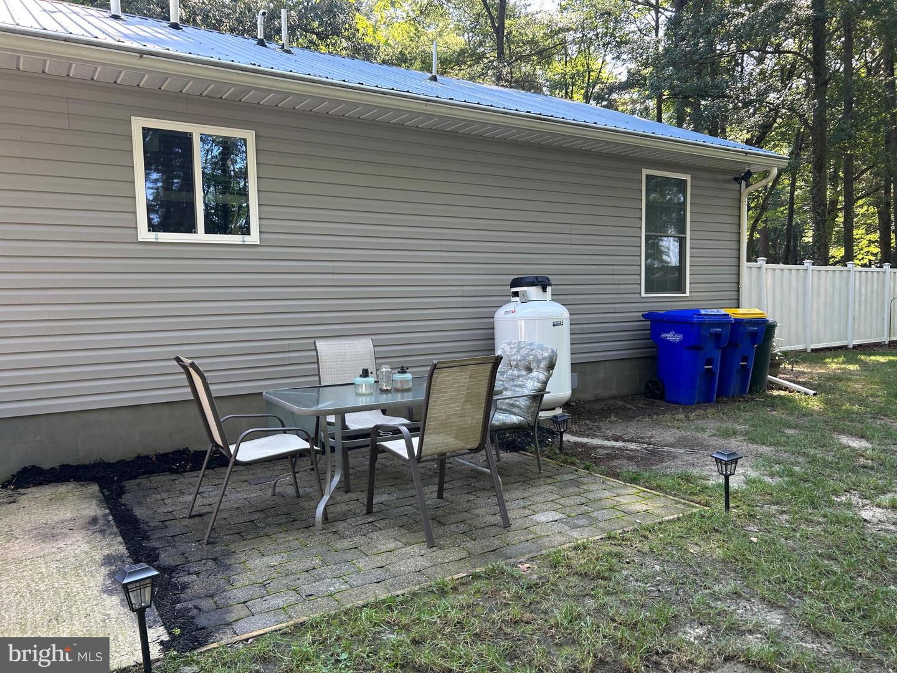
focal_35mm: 26
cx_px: 448
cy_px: 336
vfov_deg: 53.1
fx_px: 674
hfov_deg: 67.3
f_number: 1.5
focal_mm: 5.7
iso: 32
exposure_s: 1/144
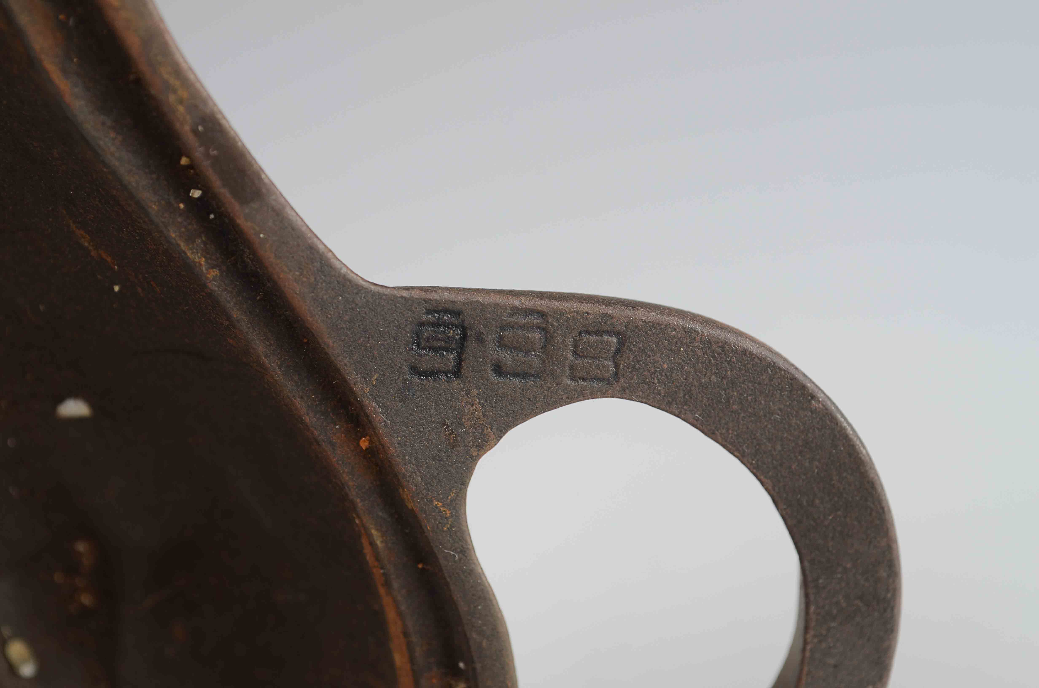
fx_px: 2376
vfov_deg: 16.5
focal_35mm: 82
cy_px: 344
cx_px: 520
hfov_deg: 24.7
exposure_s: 1/80
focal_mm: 55
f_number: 10
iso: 100
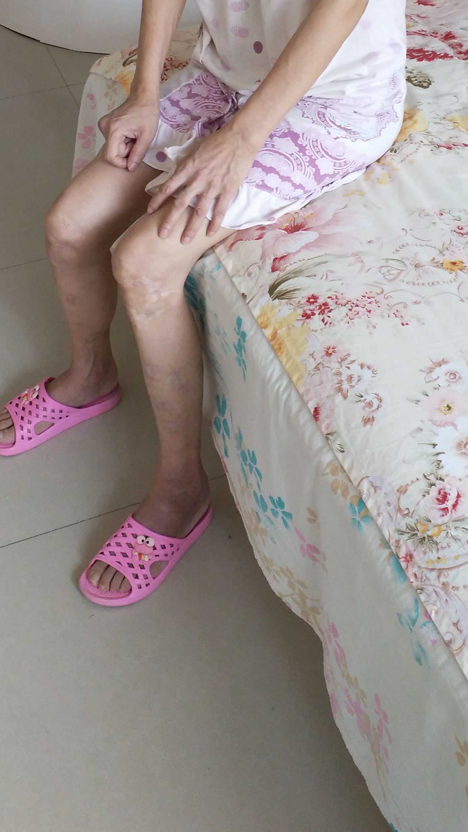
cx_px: 229
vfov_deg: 43.4
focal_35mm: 44
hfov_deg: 27.1
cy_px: 124
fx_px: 971
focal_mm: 3.79
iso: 201
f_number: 2
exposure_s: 1/50
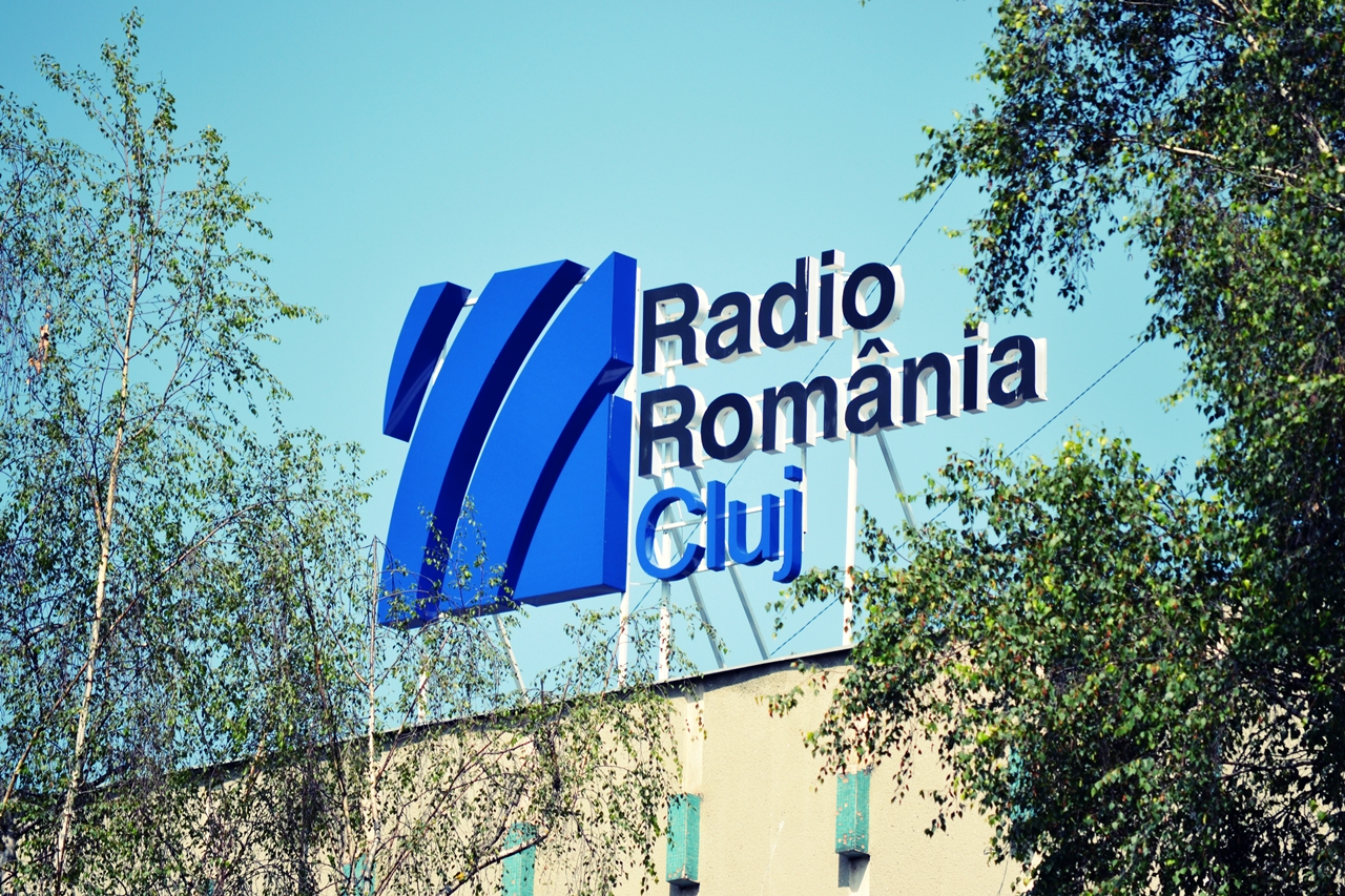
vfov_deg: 4.8
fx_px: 10646
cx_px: 672
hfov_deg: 7.2
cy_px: 448
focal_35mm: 285
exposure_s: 1/500
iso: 110
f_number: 5.6
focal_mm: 190
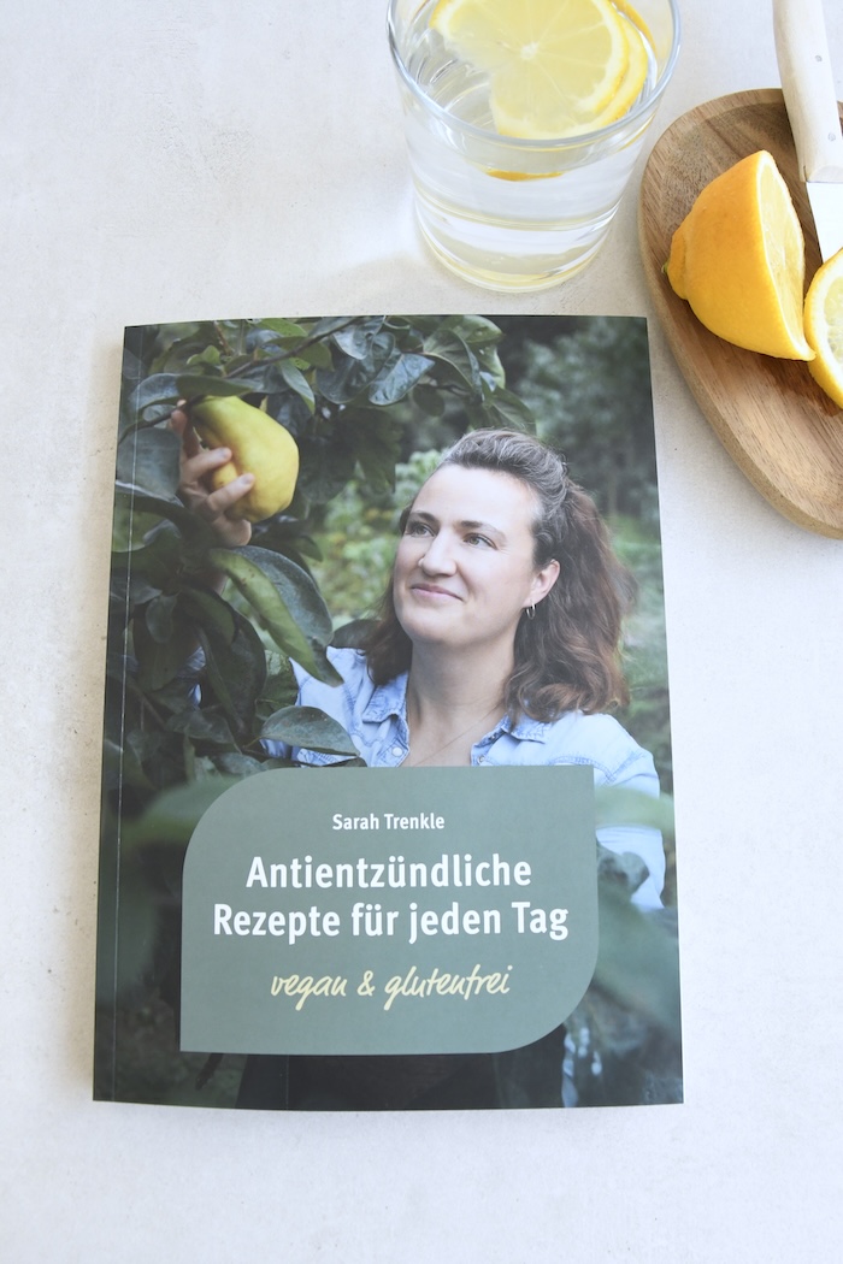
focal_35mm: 27
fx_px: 948
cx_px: 422
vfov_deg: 67.4
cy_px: 632
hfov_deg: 47.9
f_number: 11
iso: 1600
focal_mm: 18
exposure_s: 1/180
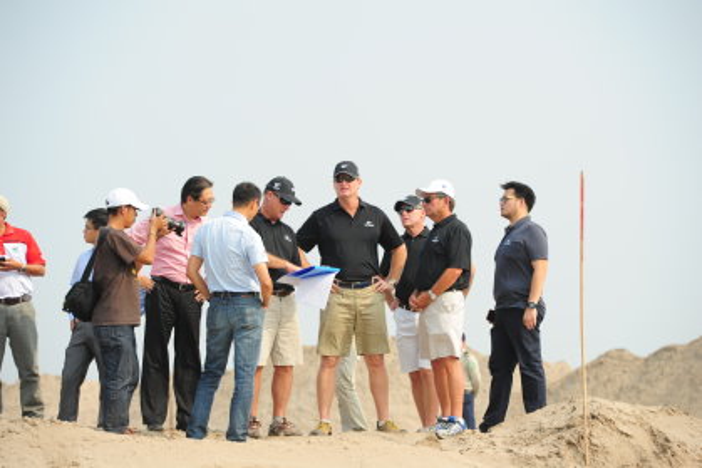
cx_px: 351
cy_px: 234
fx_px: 2378
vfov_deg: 11.2
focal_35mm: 122
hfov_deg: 16.8
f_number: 4
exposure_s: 1/1000
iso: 200
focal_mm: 122
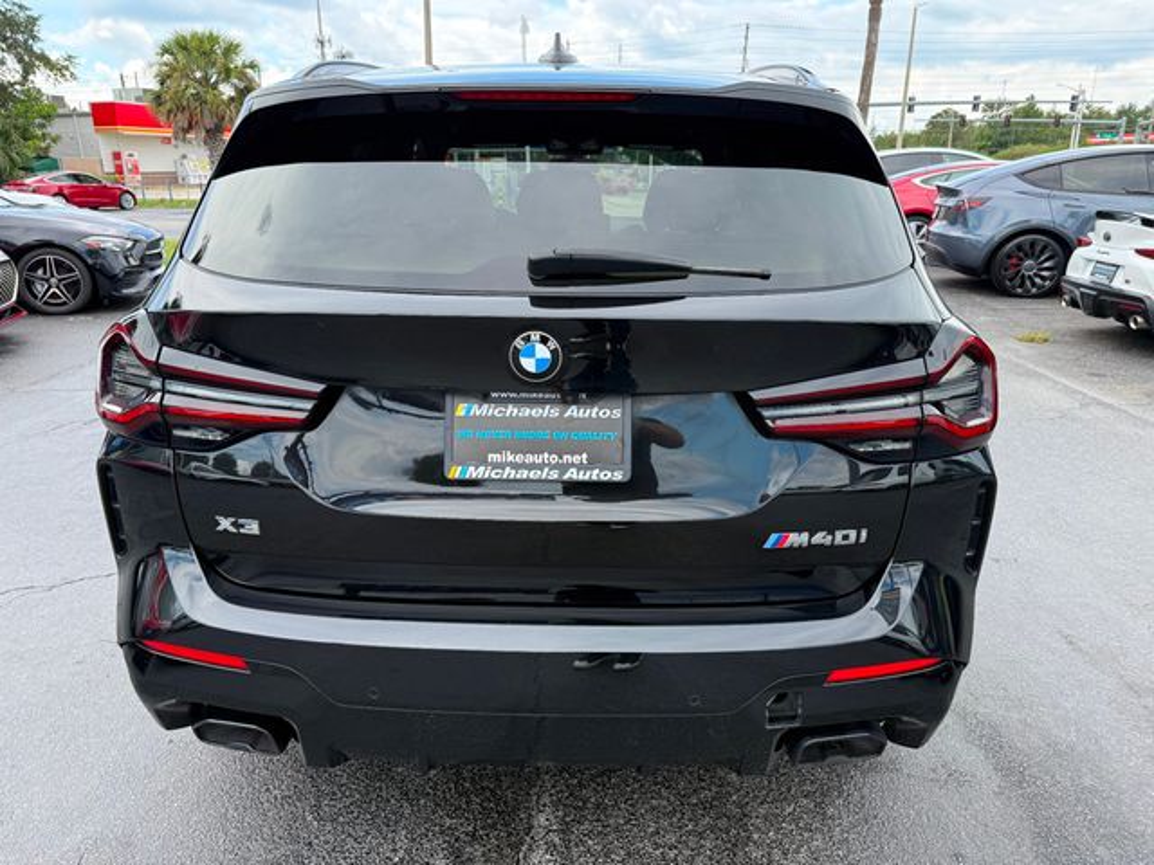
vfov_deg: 56.8
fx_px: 800
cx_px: 577
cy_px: 432
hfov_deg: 71.6
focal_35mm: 24
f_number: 1.78
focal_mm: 6.76
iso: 100
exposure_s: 1/1122
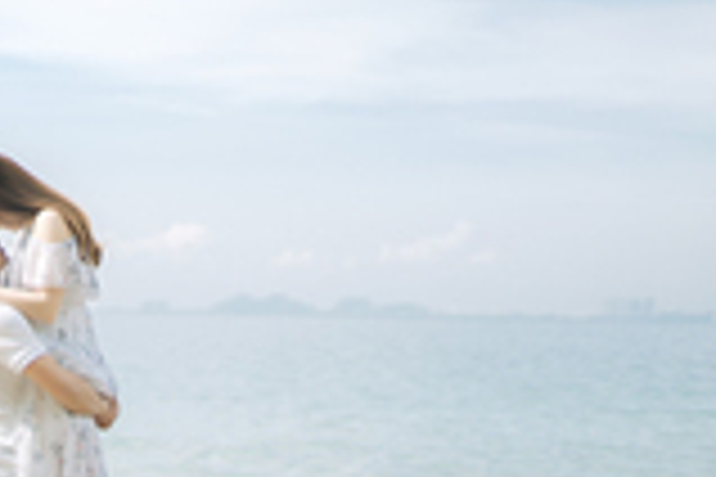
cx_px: -72
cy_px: 236
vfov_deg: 11.2
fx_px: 2426
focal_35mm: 122
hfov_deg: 16.3
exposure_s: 1/6400
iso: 100
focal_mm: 50
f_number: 1.4
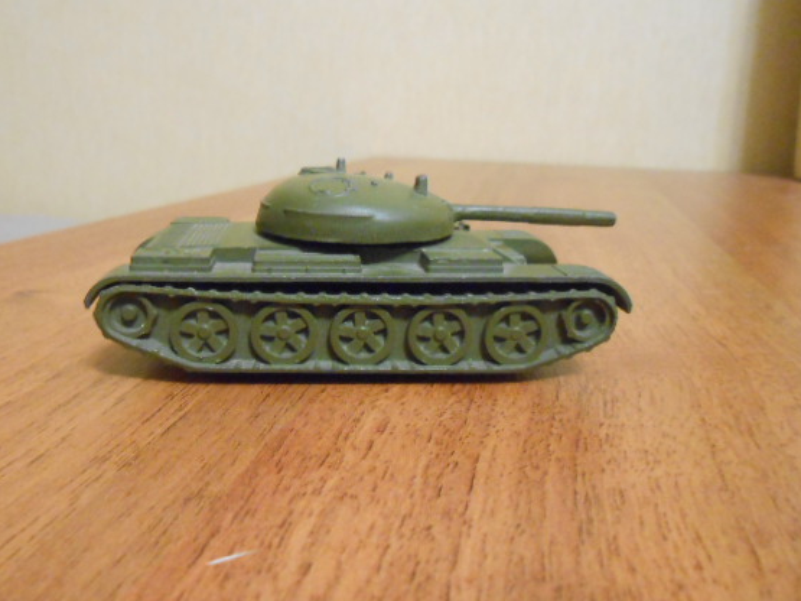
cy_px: 289
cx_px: 343
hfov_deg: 59.7
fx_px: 694
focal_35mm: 30
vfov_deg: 46.8
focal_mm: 4.6
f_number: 3.5
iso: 800
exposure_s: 1/6
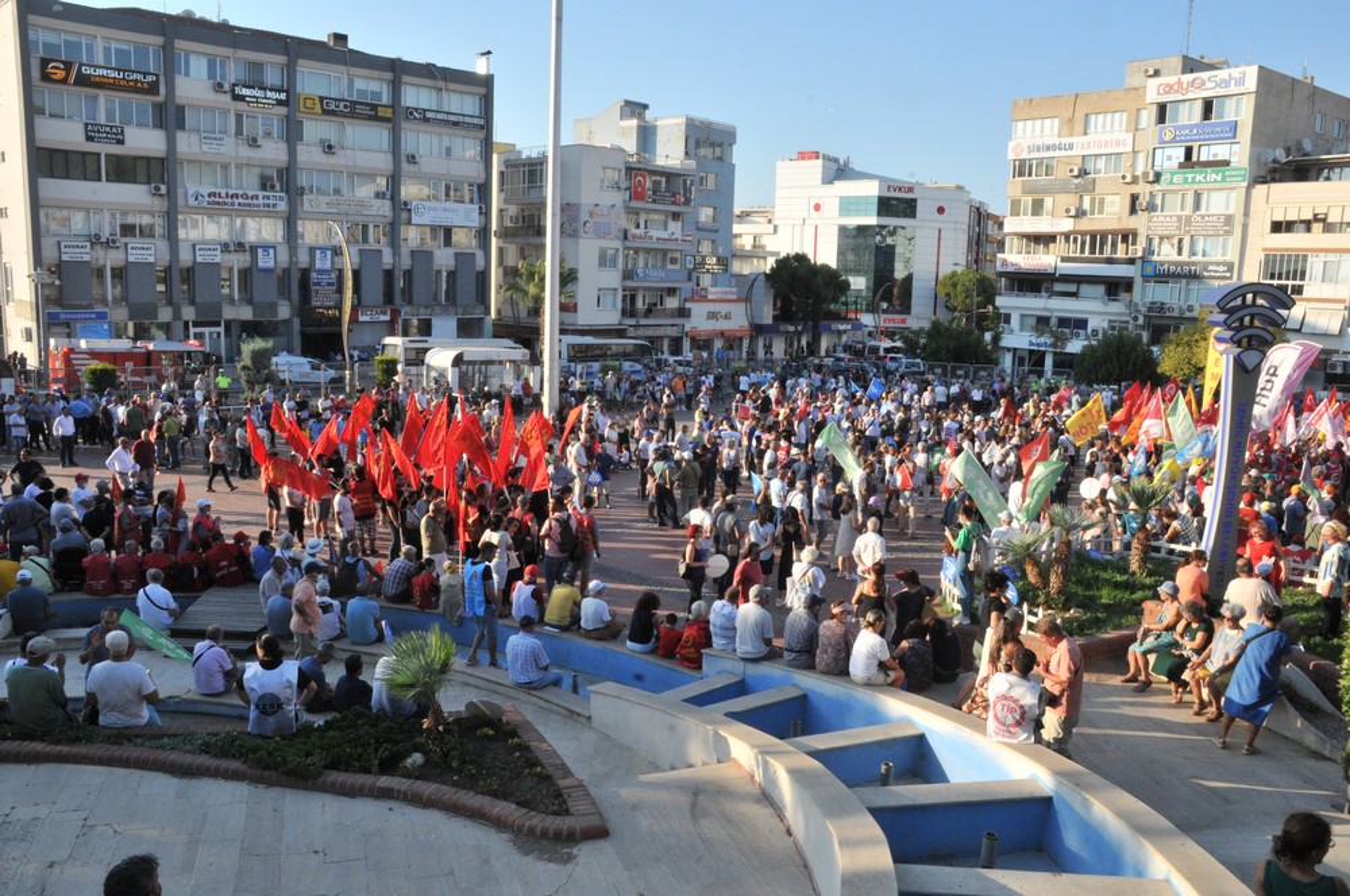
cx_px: 675
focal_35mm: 27
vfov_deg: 47.8
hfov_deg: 67.4
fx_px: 1011
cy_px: 448
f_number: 16
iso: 1000
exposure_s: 1/200
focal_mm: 18
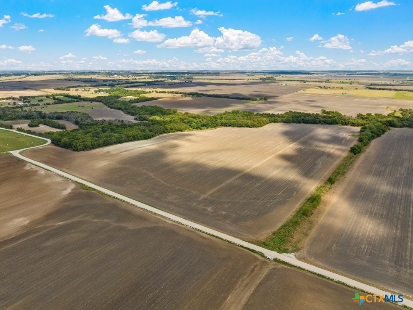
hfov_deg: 69.3
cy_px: 153
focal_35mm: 25
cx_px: 198
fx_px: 298
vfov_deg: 54.9
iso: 100
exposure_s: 1/800
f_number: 4.5
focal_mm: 12.29
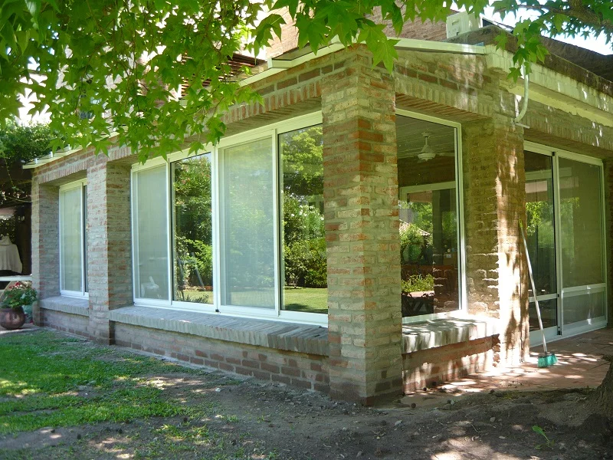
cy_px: 230
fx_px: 584
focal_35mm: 33
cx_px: 306
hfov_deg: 55.4
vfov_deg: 42.9
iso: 100
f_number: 2.8
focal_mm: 5.5
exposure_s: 1/80
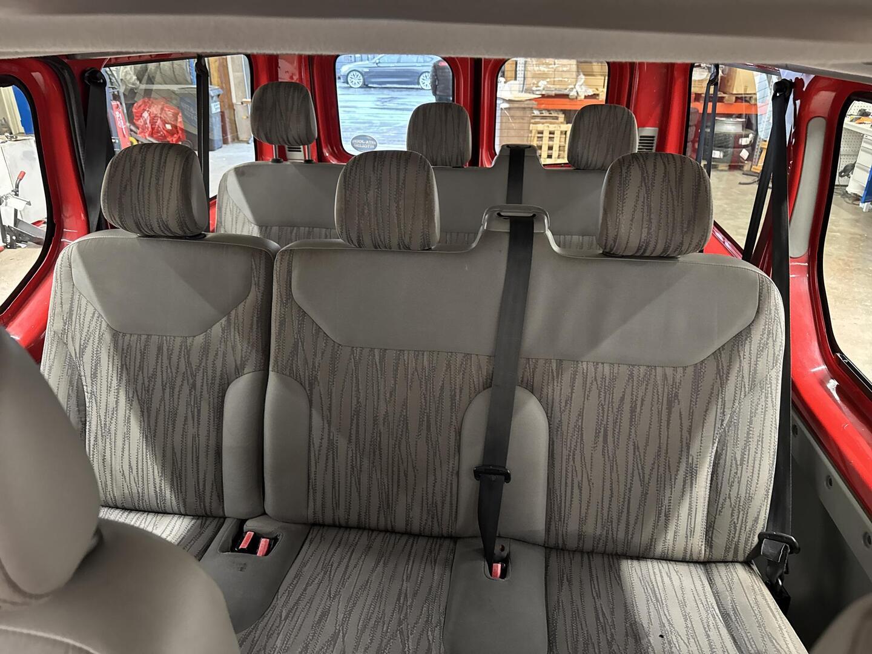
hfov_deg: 71.6
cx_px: 436
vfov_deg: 56.8
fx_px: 605
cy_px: 327
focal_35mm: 24
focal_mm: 6.76
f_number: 1.78
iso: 800
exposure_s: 1/33
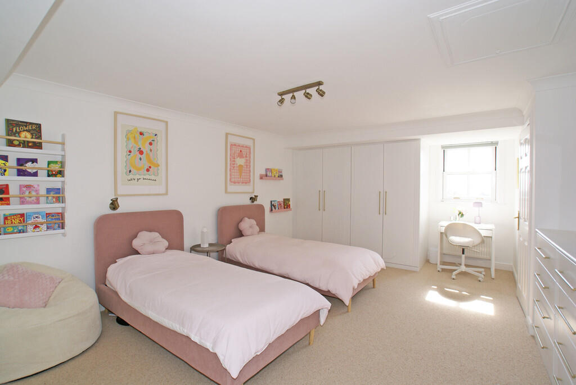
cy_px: 192
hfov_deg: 94.9
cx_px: 288
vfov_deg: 72.2
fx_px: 264
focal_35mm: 16
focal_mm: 11
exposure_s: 1/40
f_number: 6.3
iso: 100
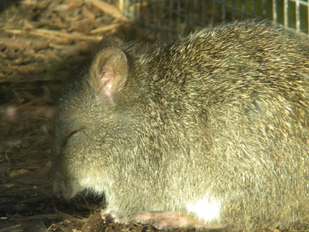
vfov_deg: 6.6
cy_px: 116
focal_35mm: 226
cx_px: 154
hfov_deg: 8.8
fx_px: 2017
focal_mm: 41
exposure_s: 1/262
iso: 400
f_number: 5.4
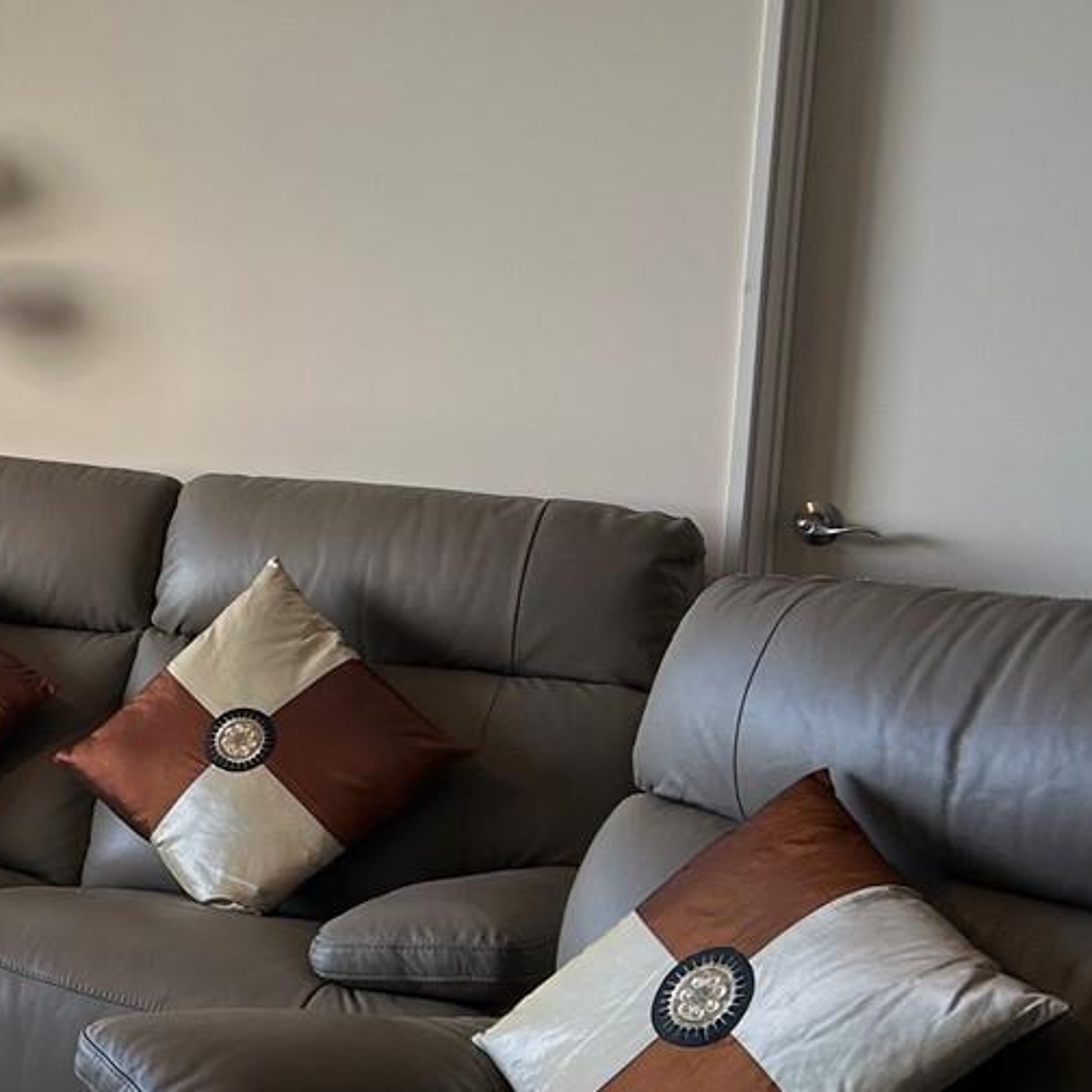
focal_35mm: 73
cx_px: -412
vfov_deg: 23.6
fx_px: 2605
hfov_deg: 21.0
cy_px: 659
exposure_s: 1/441
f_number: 1.5
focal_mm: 5.7
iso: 50
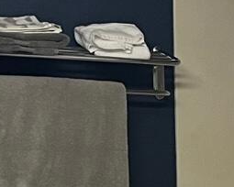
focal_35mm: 201
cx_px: 448
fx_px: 1392
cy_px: 324
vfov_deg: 7.5
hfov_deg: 9.1
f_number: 1.5
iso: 320
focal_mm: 5.7
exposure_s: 1/60
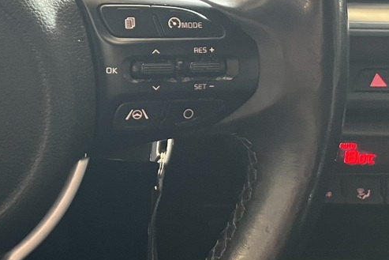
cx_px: -42
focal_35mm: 79
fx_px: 854
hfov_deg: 24.0
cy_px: 47
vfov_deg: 17.1
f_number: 1.6
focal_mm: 5.1
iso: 250
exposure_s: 1/50
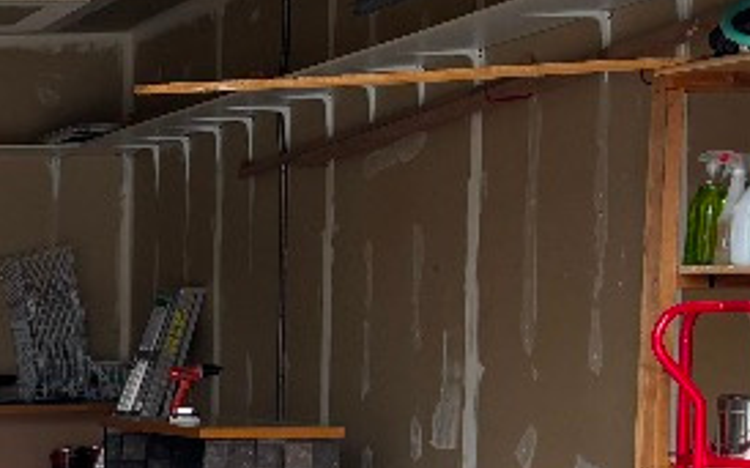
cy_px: 586
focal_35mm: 103
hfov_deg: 17.7
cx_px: -443
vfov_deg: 12.4
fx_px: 2104
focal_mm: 5.96
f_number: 1.6
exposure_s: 1/203
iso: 40
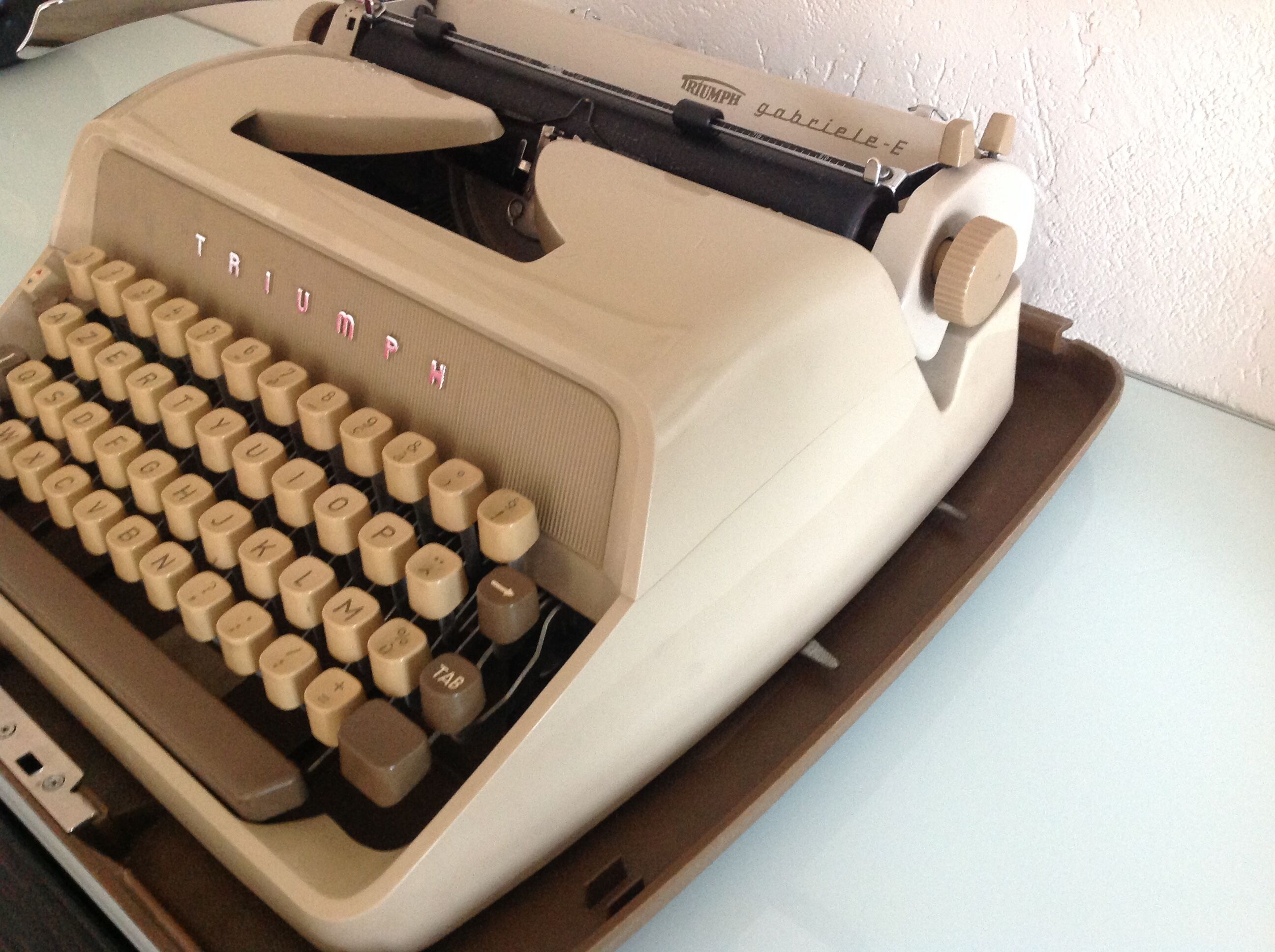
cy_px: 476
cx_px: 638
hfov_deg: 52.7
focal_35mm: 35
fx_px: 1287
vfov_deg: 40.6
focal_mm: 4.28
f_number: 2.4
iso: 250
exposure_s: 1/15
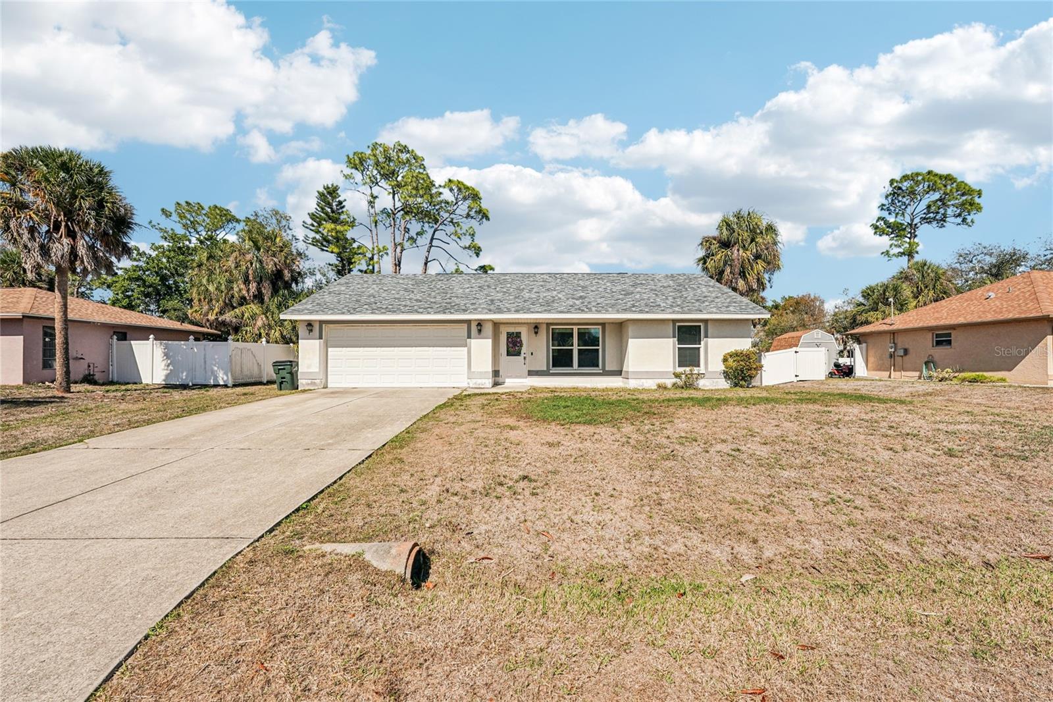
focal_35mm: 16
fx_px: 468
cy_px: 351
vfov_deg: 73.7
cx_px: 526
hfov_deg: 96.7
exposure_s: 1/2000
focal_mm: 16
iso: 400
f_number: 8
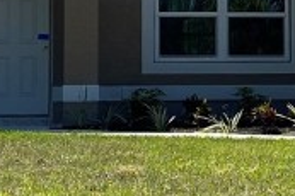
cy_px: 46
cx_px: 331
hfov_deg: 12.6
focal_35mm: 160
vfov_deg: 8.5
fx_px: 1310
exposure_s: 1/2890
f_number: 1.8
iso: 32
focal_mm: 4.25
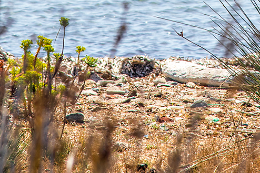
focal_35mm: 486
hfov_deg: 4.2
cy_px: -111
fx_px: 3509
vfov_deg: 2.8
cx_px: 292
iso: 100
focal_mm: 120
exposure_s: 1/500
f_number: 6.3
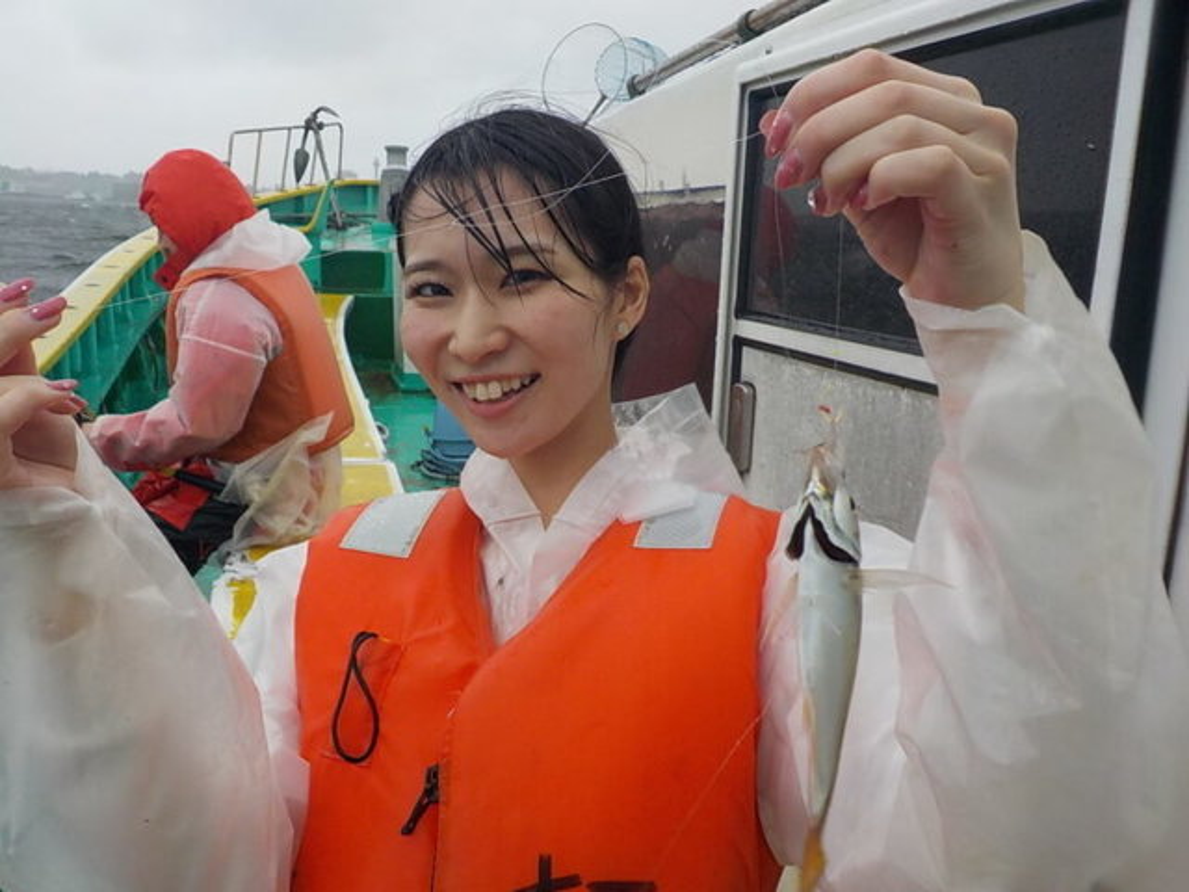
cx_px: 594
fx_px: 1030
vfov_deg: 46.8
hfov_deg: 60.0
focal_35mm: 30
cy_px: 446
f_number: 3.3
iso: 125
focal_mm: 4.1
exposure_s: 1/160
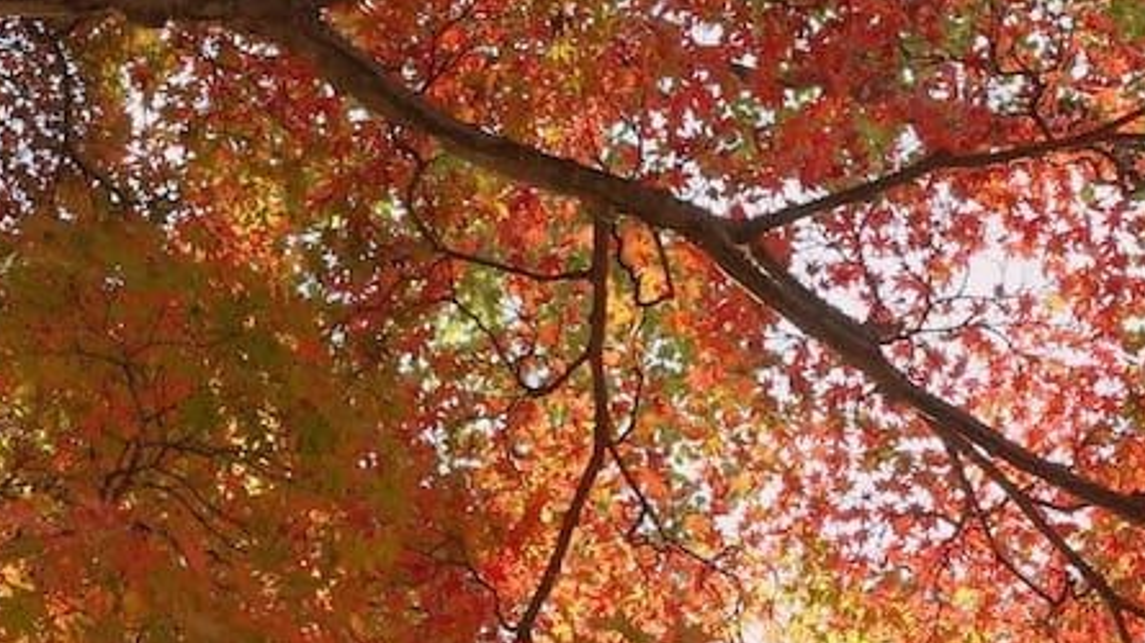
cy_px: 433
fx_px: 3885
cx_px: 414
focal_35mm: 128
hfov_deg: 16.7
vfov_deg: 9.5
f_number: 5.6
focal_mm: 25
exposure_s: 1/125
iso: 125
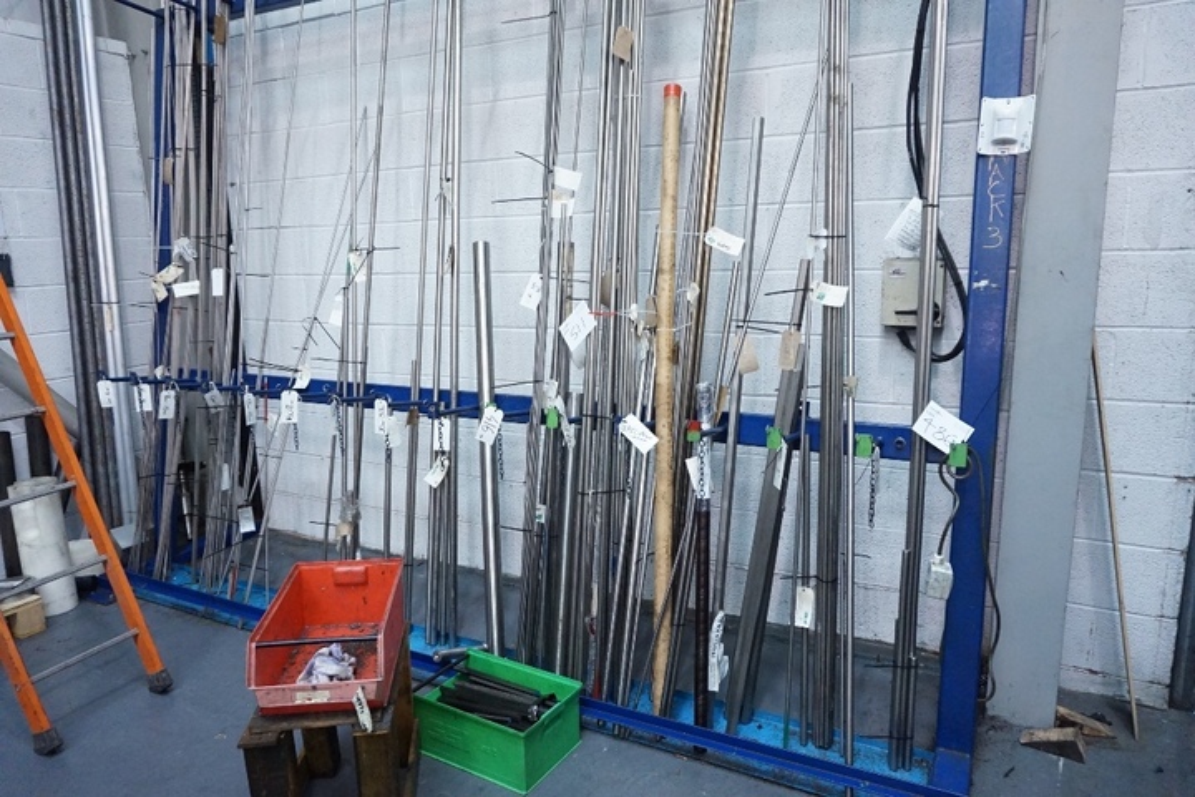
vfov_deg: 53.1
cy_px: 398
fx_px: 797
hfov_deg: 73.7
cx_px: 598
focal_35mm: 24
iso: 3200
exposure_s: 1/100
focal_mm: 16
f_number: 3.5
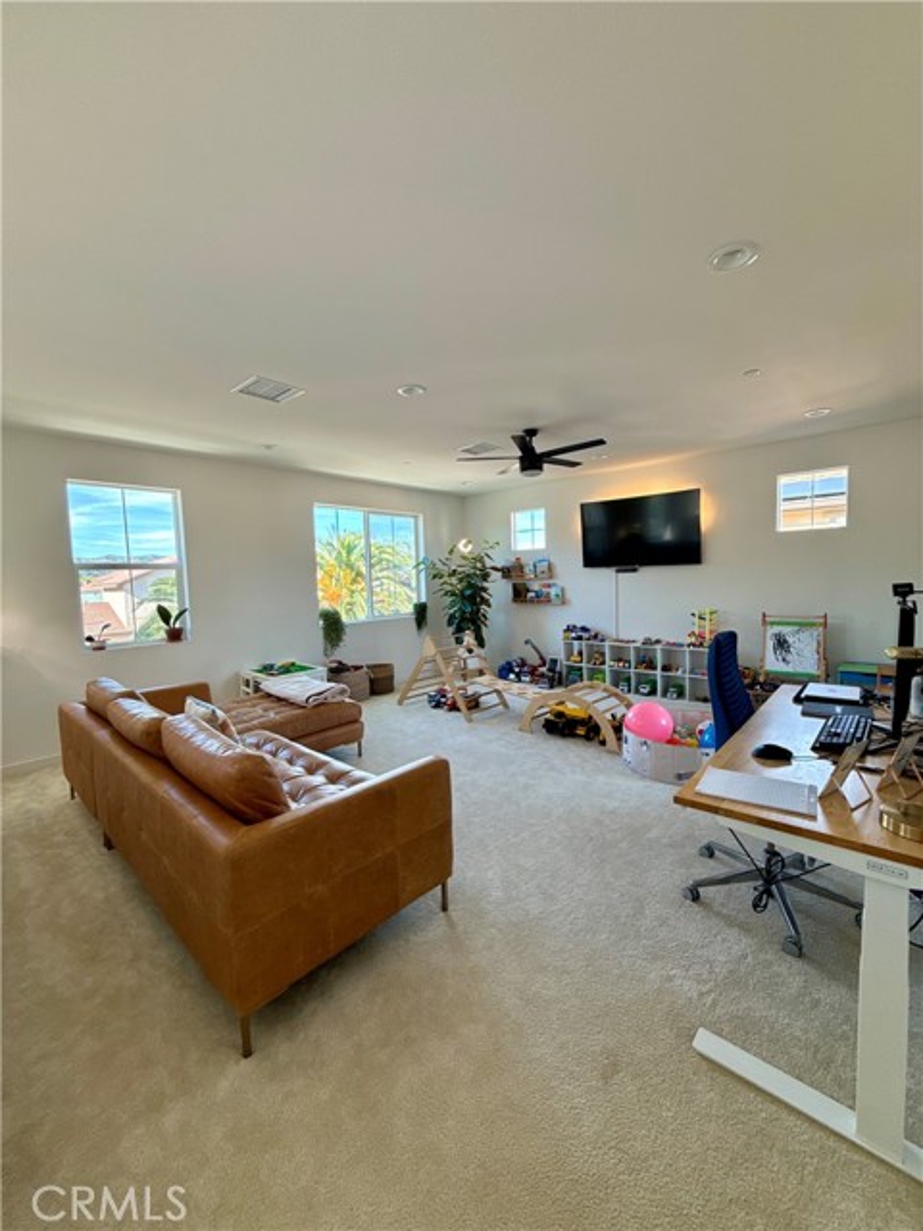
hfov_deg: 85.7
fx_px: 498
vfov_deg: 102.1
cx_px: 462
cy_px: 616
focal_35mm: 14
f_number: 2.2
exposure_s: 1/100
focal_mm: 2.22
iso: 100
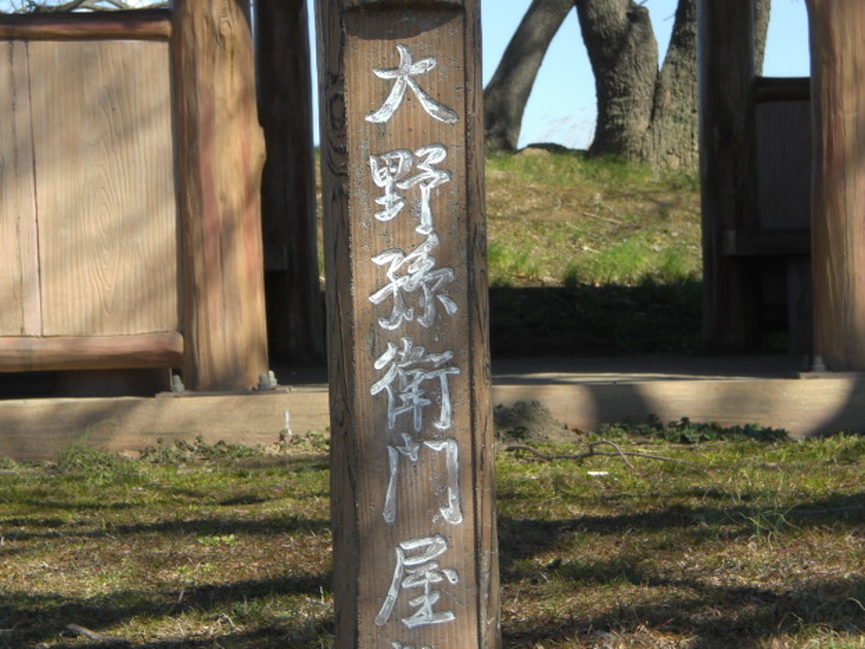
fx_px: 2924
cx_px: 438
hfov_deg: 16.8
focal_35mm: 117
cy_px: 329
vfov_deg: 12.7
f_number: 5.9
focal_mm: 18.9
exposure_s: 1/125
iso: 50
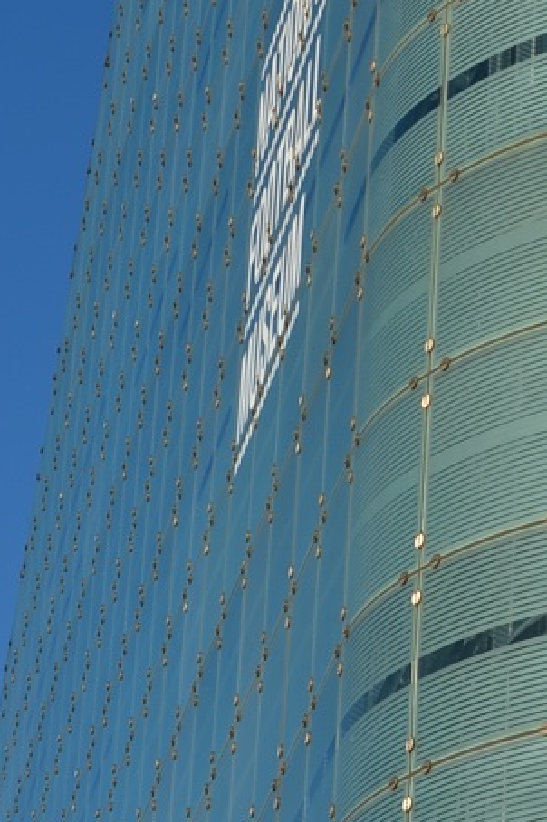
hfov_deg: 6.6
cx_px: 865
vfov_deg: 10.0
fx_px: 4633
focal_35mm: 203
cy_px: -148
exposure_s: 1/320
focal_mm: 45
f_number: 6.3
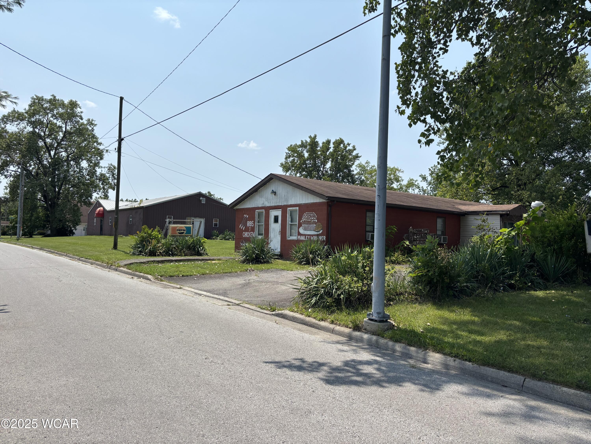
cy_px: 222
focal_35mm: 26
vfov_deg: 53.1
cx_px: 296
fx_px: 444
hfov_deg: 67.3
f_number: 1.6
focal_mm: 5.96
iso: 50
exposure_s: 1/5348
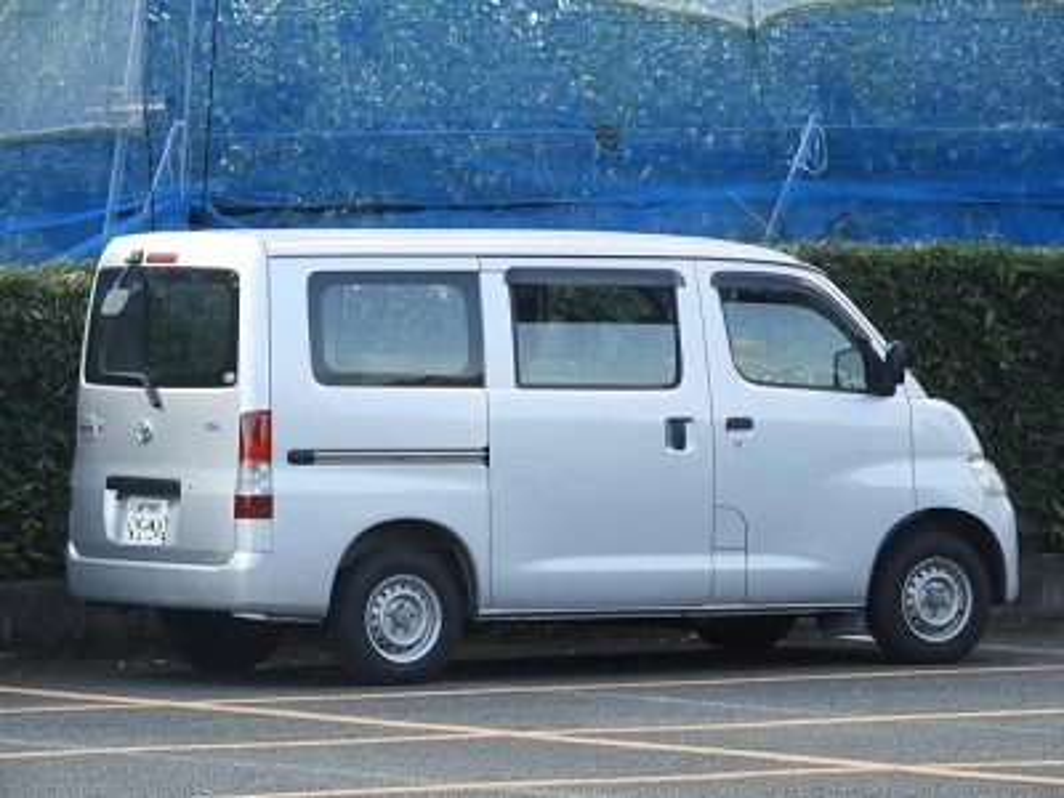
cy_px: 399
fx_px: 8299
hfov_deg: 7.3
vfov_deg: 5.5
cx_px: 532
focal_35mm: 270
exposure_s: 1/125
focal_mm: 48.4
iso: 180
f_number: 5.5
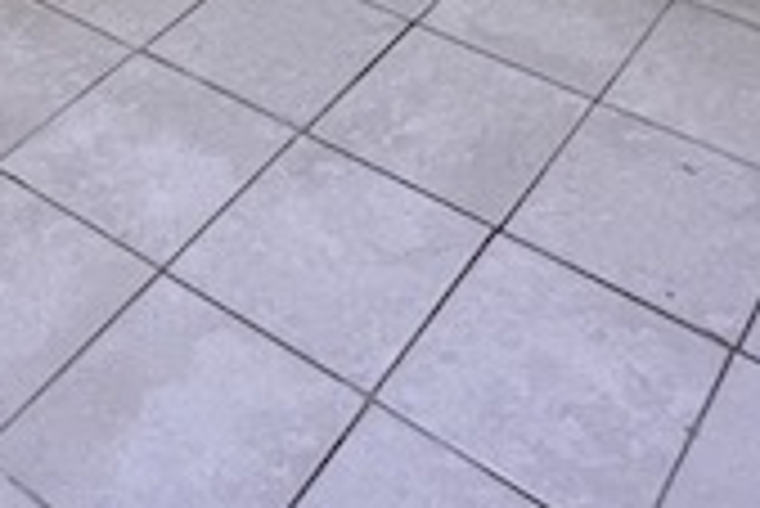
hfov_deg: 31.2
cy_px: -764
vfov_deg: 13.8
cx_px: 261
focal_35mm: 64
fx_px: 1352
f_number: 1.8
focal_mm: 1.57
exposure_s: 1/60
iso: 250
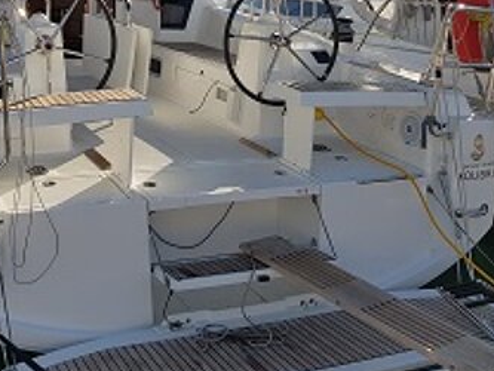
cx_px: 120
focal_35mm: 50
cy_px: 68
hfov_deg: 37.2
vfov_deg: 28.4
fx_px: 714
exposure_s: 1/2624
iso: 40
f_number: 1.7
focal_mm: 4.2
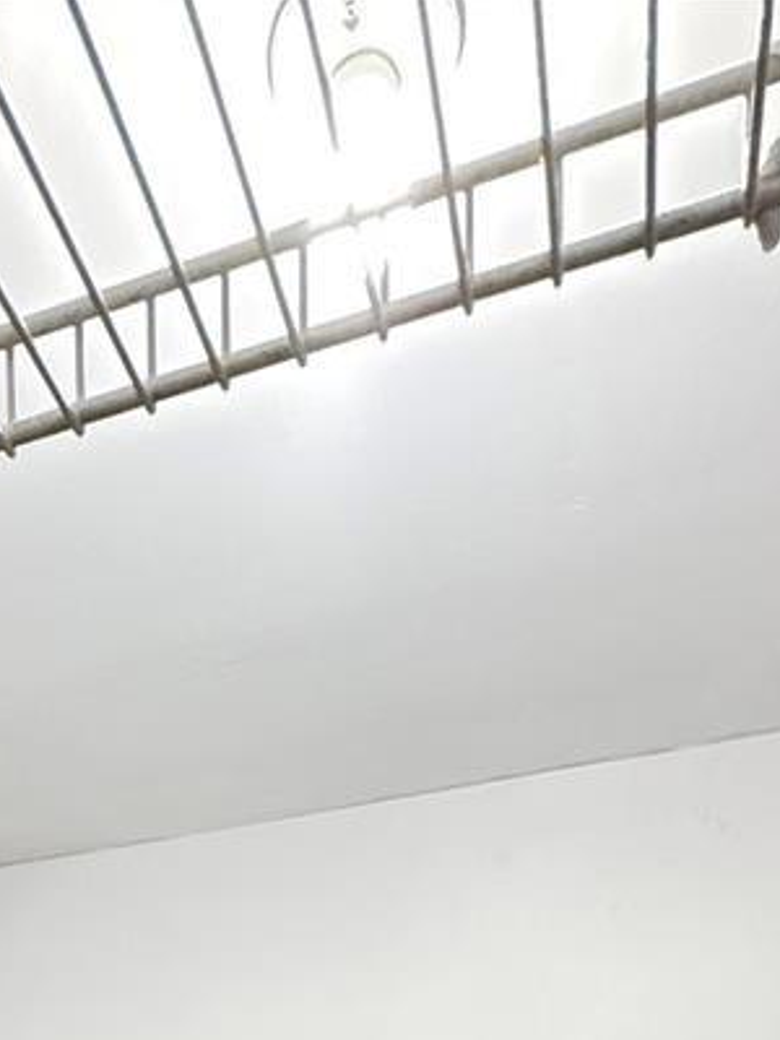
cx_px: 185
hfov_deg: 33.6
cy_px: 1555
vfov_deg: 28.7
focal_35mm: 42
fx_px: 1262
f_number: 2.2
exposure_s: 1/60
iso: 800
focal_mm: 2.22
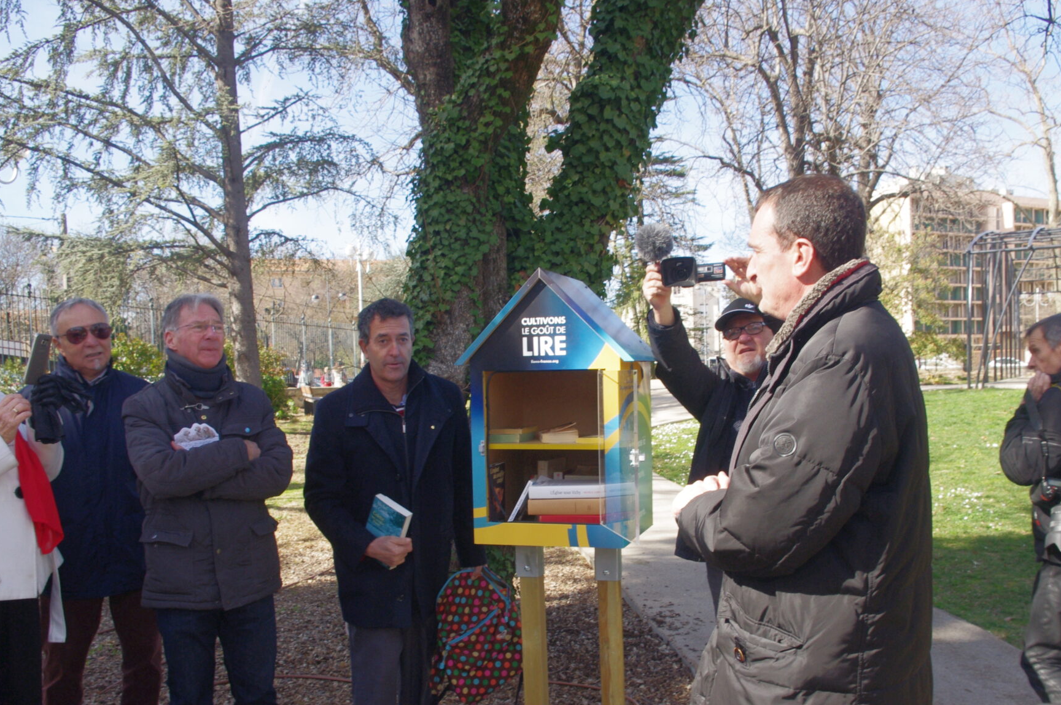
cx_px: 542
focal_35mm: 32
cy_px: 405
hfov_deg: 58.8
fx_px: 942
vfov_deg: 40.9
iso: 400
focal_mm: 18
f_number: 11
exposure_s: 1/100
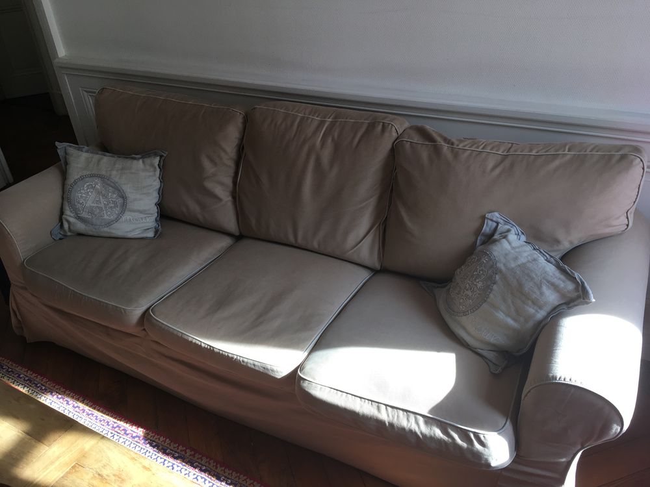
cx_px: 325
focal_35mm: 29
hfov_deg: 61.7
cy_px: 244
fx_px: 545
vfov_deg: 48.2
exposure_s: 1/100
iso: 32
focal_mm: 4.15
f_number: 2.2
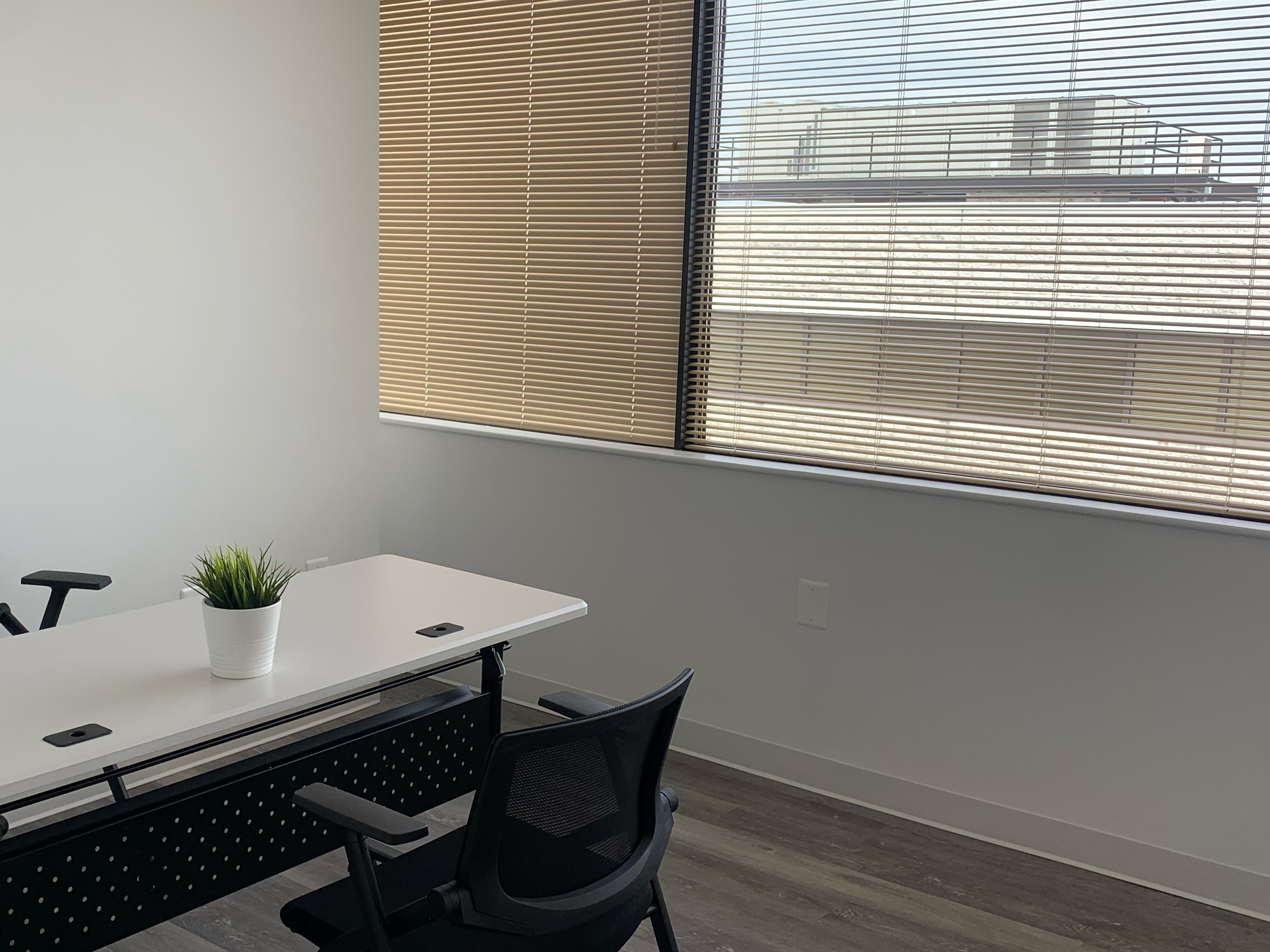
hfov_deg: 48.7
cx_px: 516
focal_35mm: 38
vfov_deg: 37.7
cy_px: 481
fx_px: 1394
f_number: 1.8
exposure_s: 1/239
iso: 25
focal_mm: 4.25
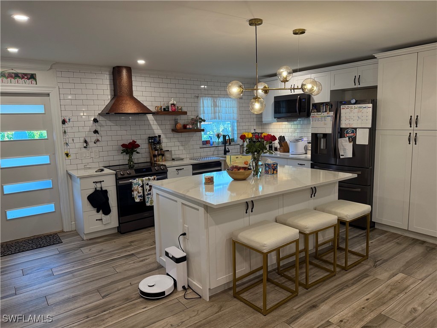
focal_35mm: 24
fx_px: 303
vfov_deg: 56.8
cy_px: 164
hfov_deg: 71.6
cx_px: 218
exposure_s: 1/120
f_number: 1.78
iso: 250
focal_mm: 6.76
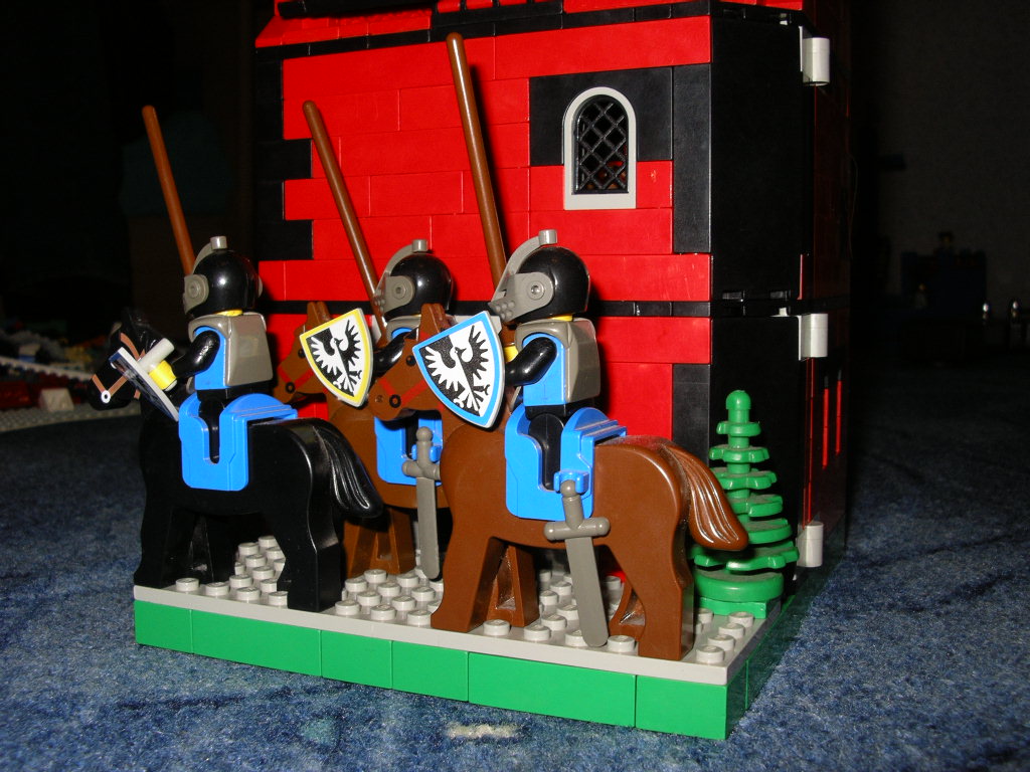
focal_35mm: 38
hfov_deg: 49.0
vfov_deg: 37.7
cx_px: 515
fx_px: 1131
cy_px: 386
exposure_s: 1/60
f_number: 4.1
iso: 50
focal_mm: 5.8
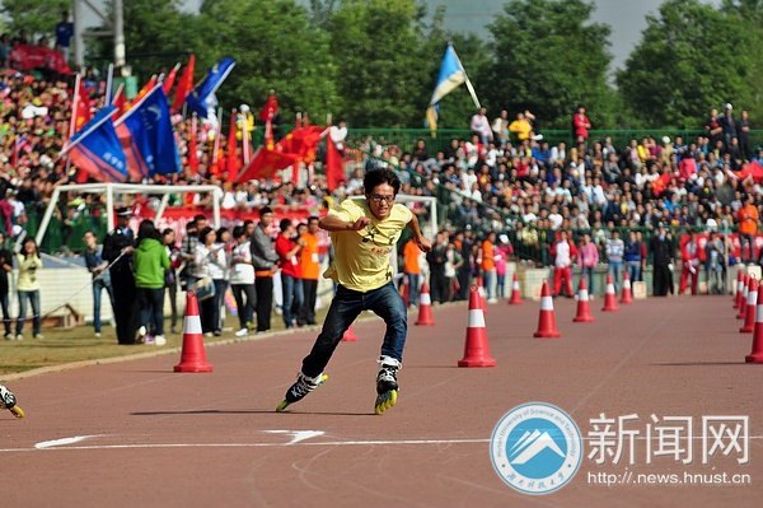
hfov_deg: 8.9
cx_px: 382
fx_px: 4924
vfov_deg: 5.9
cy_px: 254
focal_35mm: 232
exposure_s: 1/2500
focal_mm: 155
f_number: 3.5
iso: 200
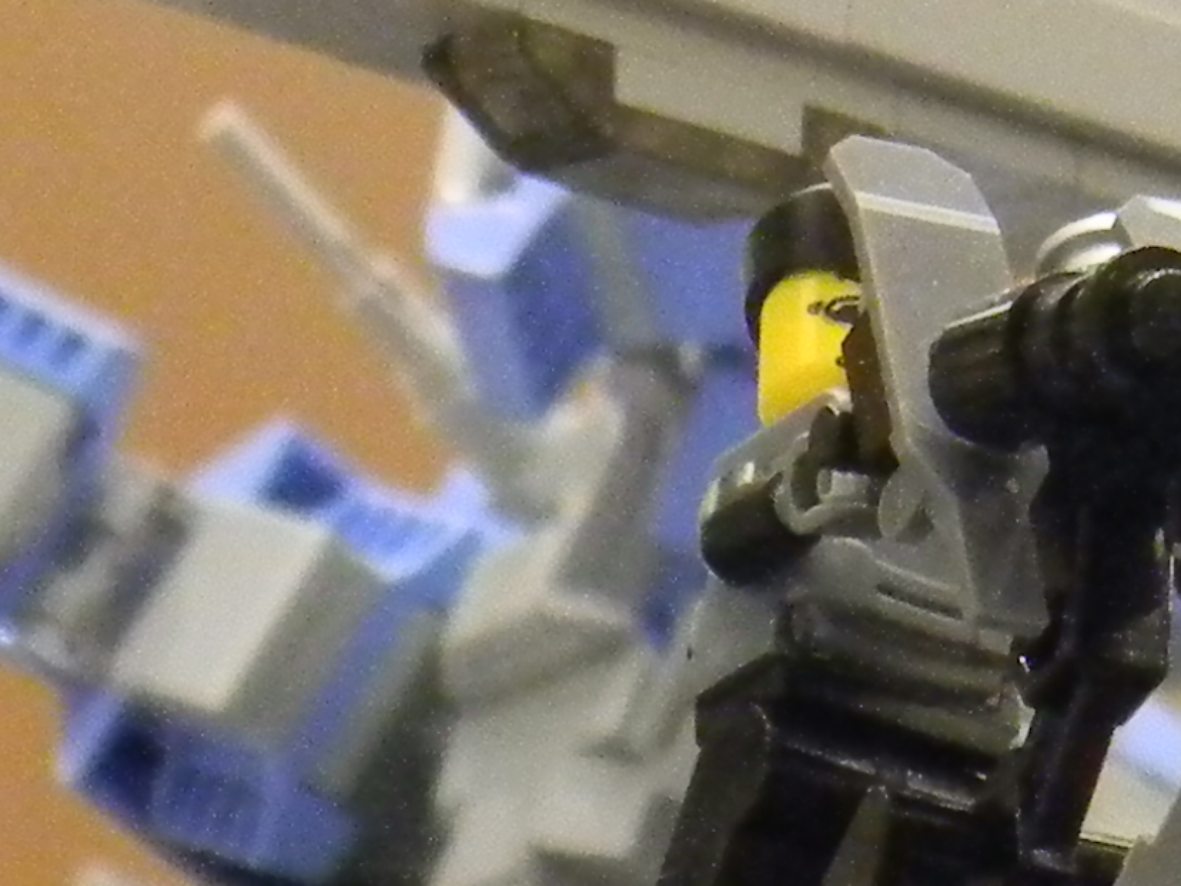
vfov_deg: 2.9
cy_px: 606
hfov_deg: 3.9
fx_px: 17297
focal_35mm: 507
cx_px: 545
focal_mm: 19
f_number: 4.7
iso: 200
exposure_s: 1/7.6
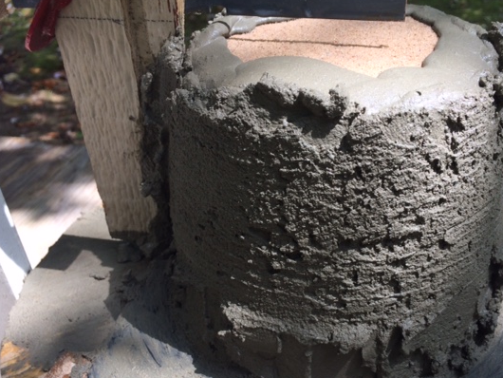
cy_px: 223
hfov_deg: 52.5
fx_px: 509
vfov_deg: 40.6
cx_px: 283
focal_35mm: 35
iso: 32
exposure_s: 1/414
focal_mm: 4.15
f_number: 2.2
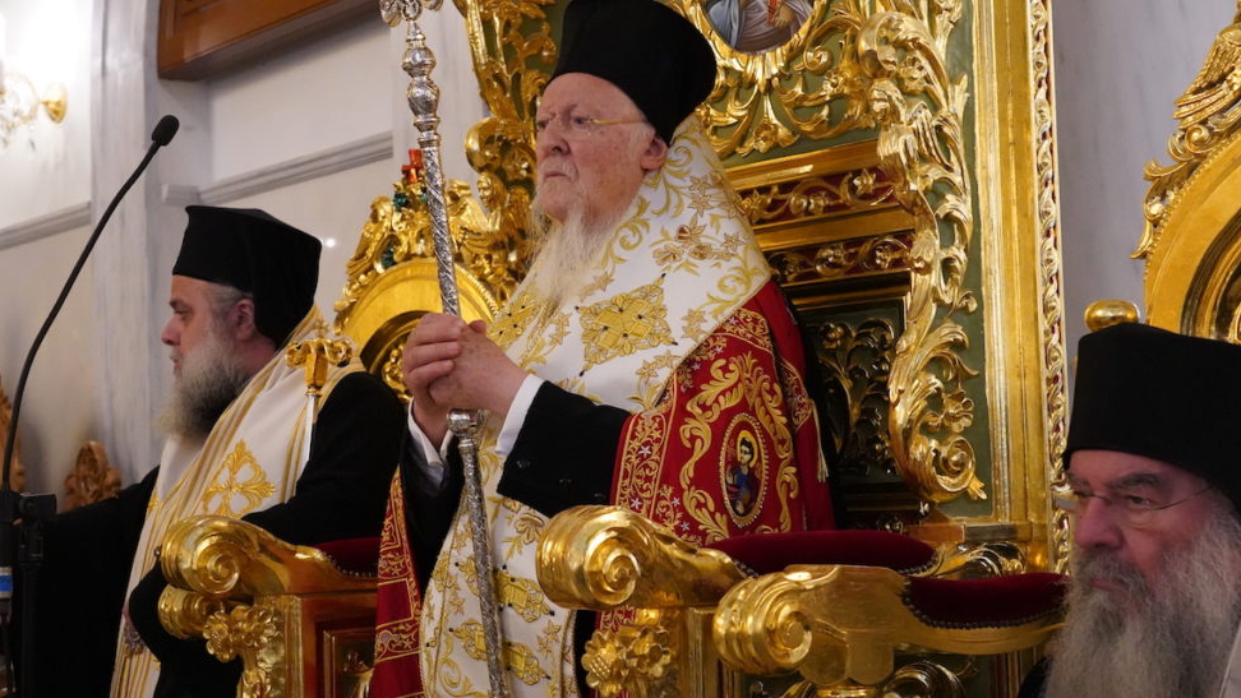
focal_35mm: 53
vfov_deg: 22.6
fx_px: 1744
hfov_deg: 39.2
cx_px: 651
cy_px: 375
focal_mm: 48
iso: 16000
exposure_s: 1/640
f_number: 5.6
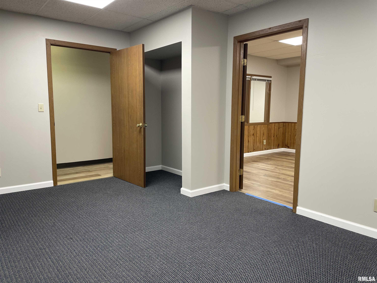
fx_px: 283
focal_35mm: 26
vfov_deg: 53.1
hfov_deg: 67.3
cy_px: 142
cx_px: 188
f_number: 1.6
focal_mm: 4.2
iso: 64
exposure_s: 1/60
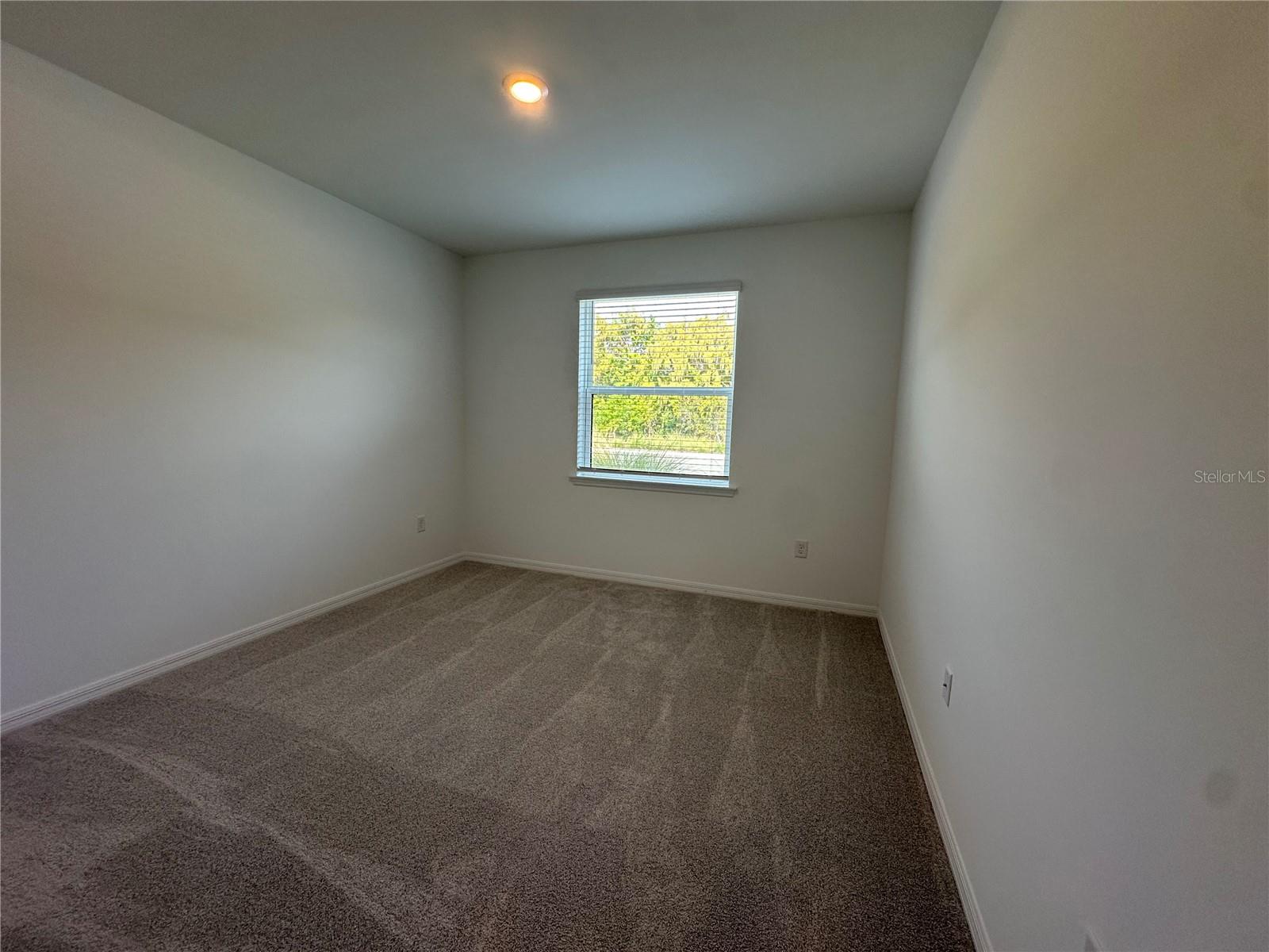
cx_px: 634
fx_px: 513
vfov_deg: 85.7
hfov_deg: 102.1
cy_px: 476
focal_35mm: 14
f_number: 2.2
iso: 80
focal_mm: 2.22
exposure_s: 1/120
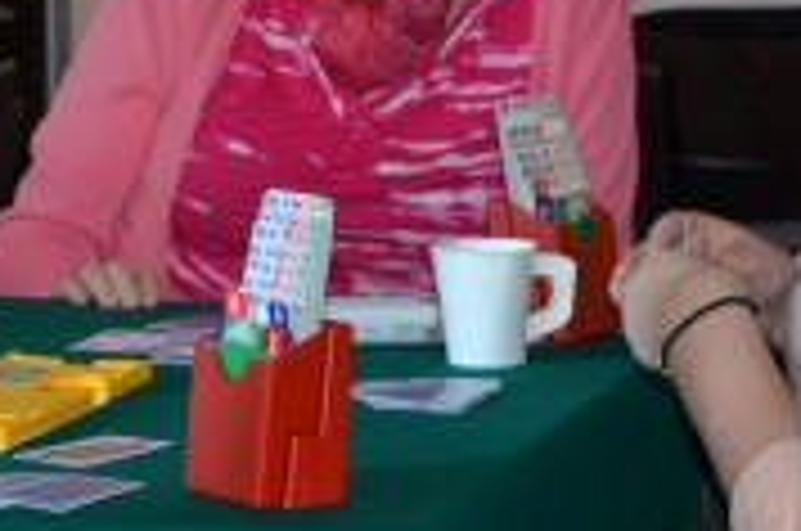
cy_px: -119
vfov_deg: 7.3
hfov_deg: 11.0
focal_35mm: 186
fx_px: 4131
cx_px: 90
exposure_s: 1/60
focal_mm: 32
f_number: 4.2
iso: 800
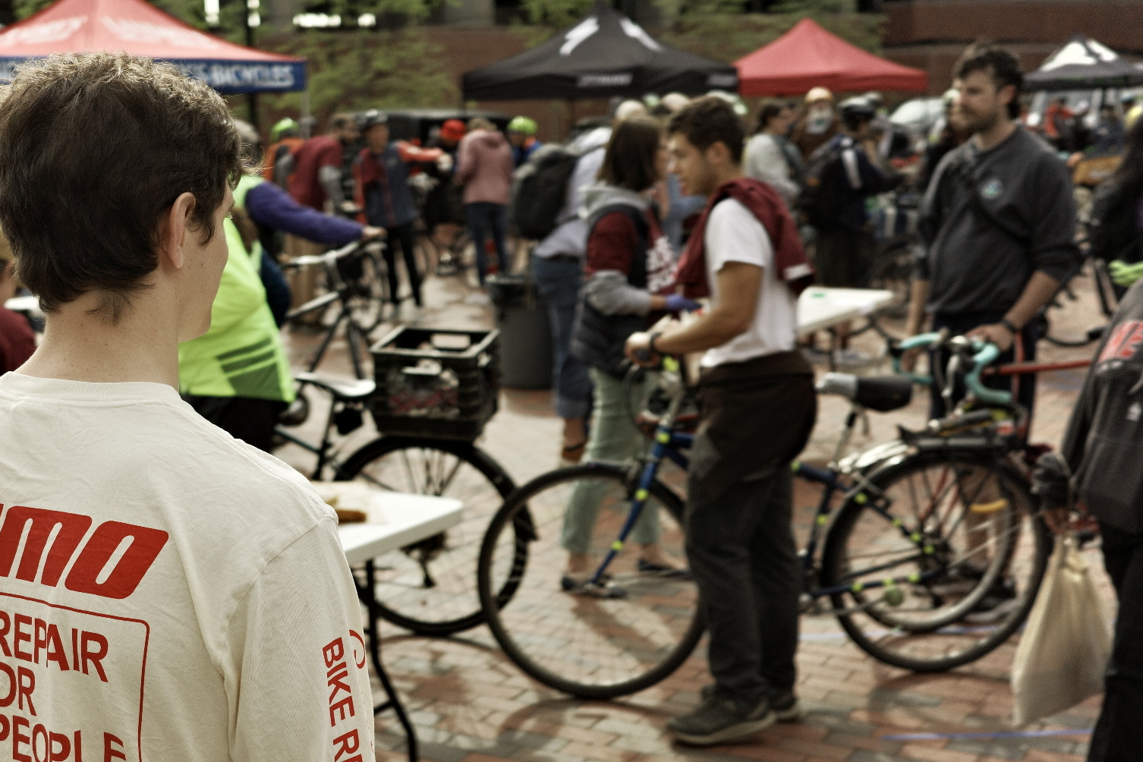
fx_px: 1619
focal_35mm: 51
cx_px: 428
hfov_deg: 38.6
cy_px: 424
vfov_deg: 26.5
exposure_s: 1/2000
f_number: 2.8
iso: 200
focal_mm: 26
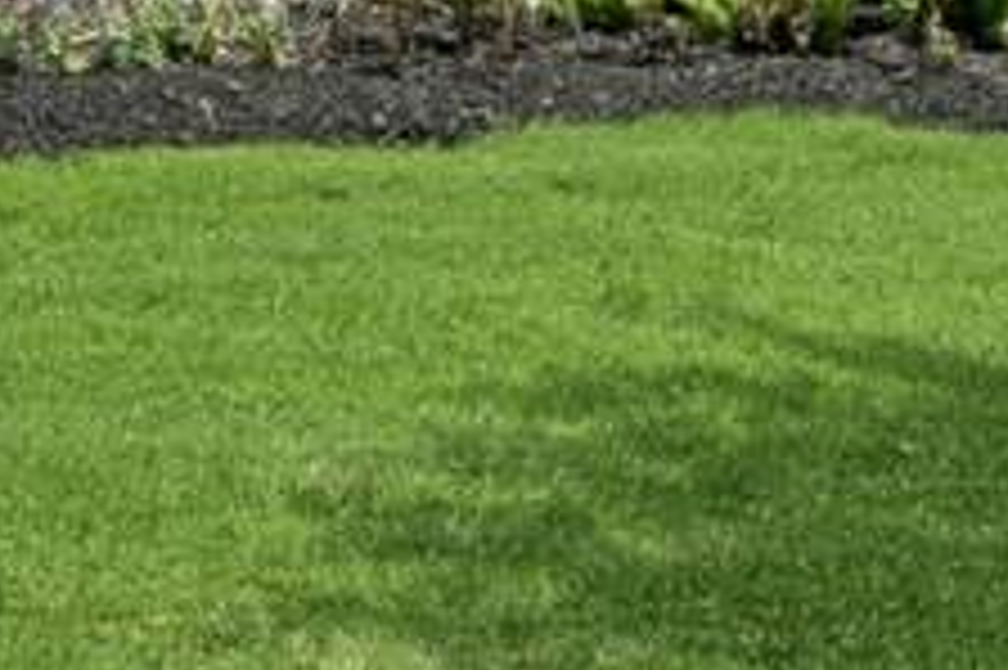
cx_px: -918
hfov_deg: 14.5
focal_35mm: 120
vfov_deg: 10.2
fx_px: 3357
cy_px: -825
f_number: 10
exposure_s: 1/200
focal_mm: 21
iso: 100
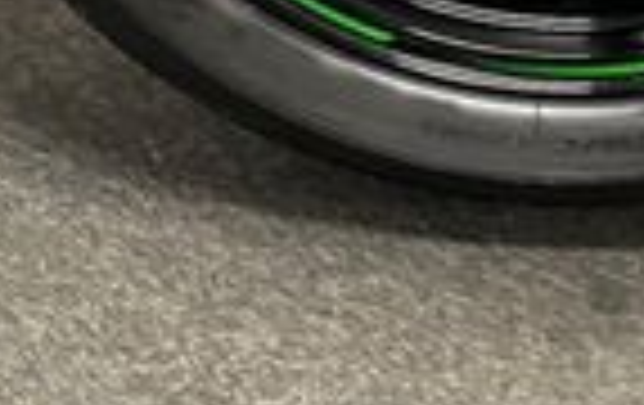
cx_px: 482
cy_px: -328
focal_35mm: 123
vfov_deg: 10.1
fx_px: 2163
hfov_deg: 16.8
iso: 250
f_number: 1.6
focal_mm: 5.1
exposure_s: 1/50
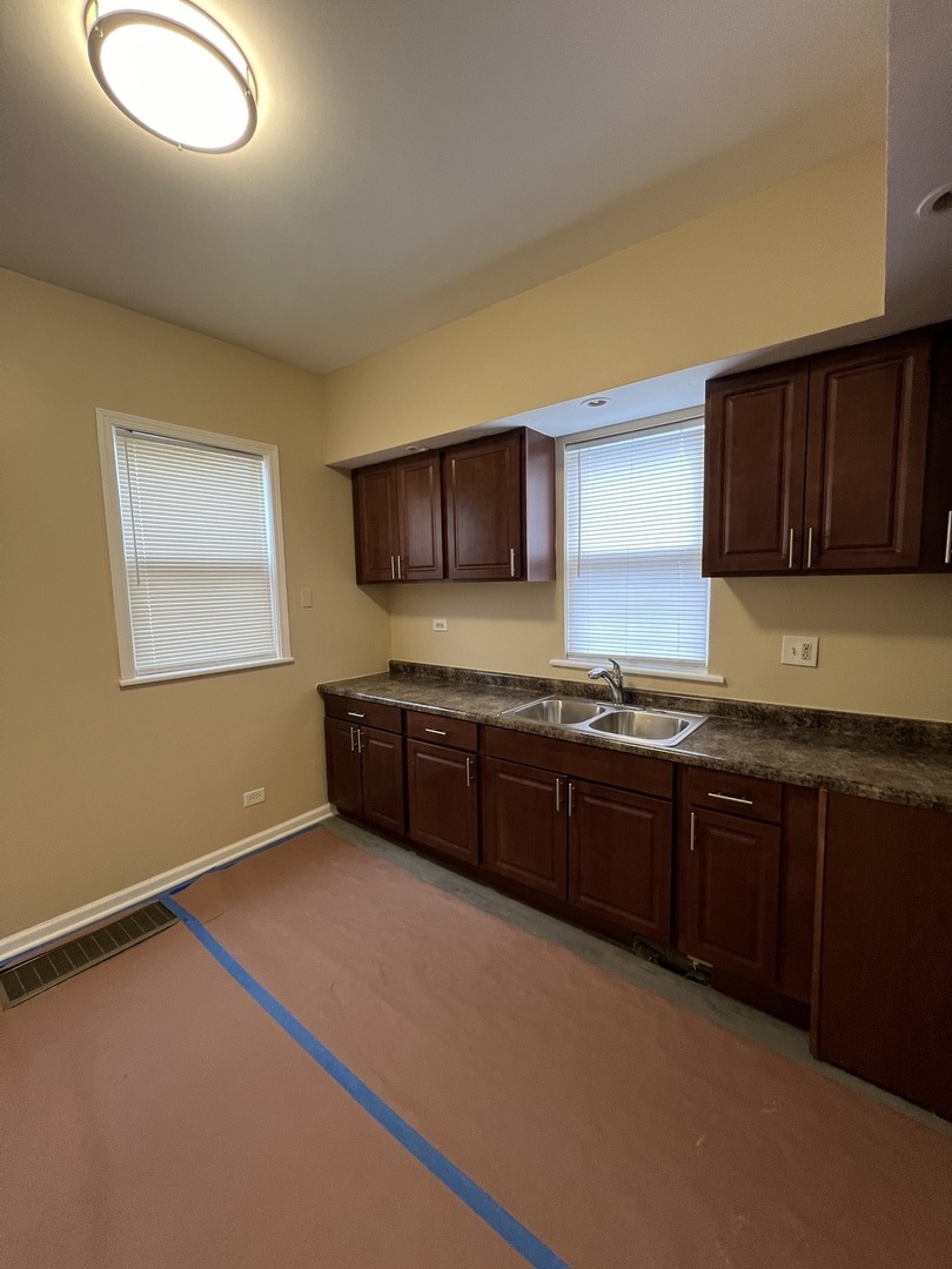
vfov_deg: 106.2
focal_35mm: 13
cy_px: 634
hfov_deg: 89.9
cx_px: 476
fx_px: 477
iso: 200
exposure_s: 1/60
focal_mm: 1.57
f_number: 1.8
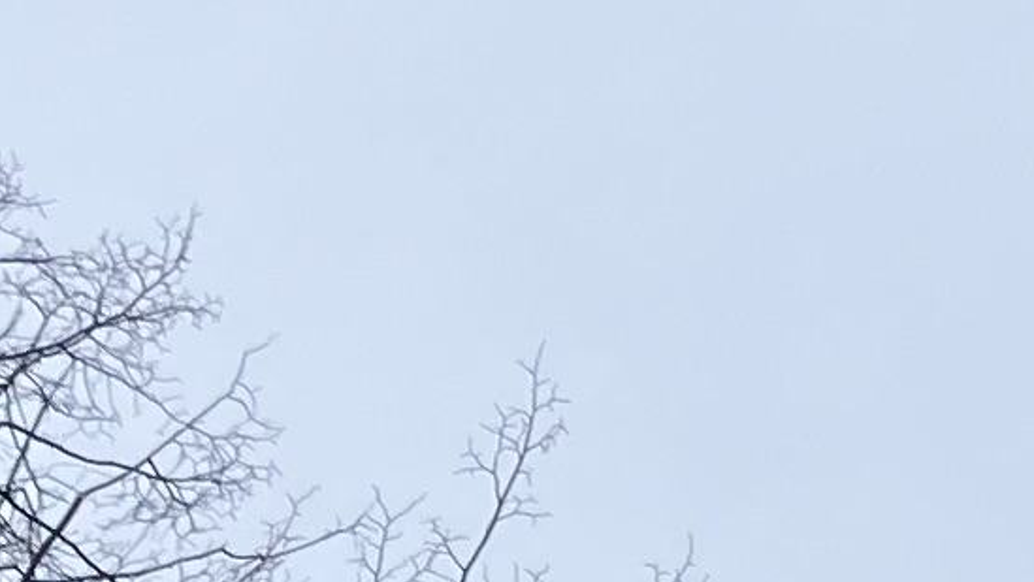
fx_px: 6142
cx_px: 659
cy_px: 2332
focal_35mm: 224
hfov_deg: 9.6
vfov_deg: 4.9
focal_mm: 3.99
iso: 32
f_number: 1.8
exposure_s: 1/991
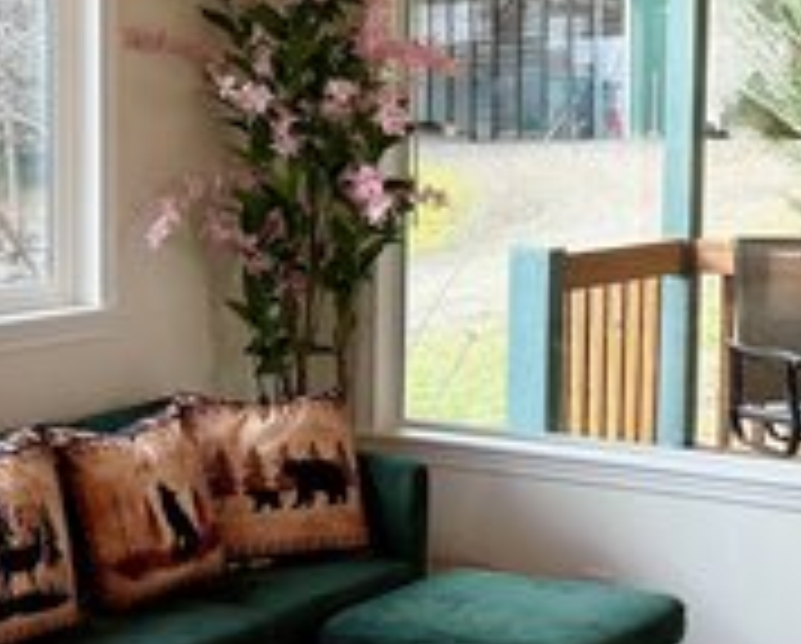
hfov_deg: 22.5
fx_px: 1995
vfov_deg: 18.3
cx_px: 598
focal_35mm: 84
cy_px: 203
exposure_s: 1/120
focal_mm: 6.76
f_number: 1.78
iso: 80
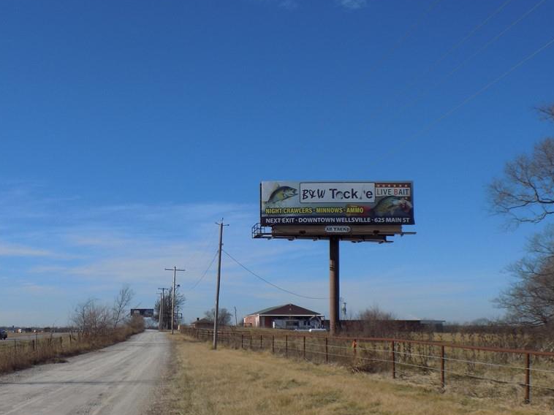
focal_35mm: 50
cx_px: 265
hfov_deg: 38.2
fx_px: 800
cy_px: 259
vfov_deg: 29.0
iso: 80
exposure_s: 1/160
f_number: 11.2
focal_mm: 6.6
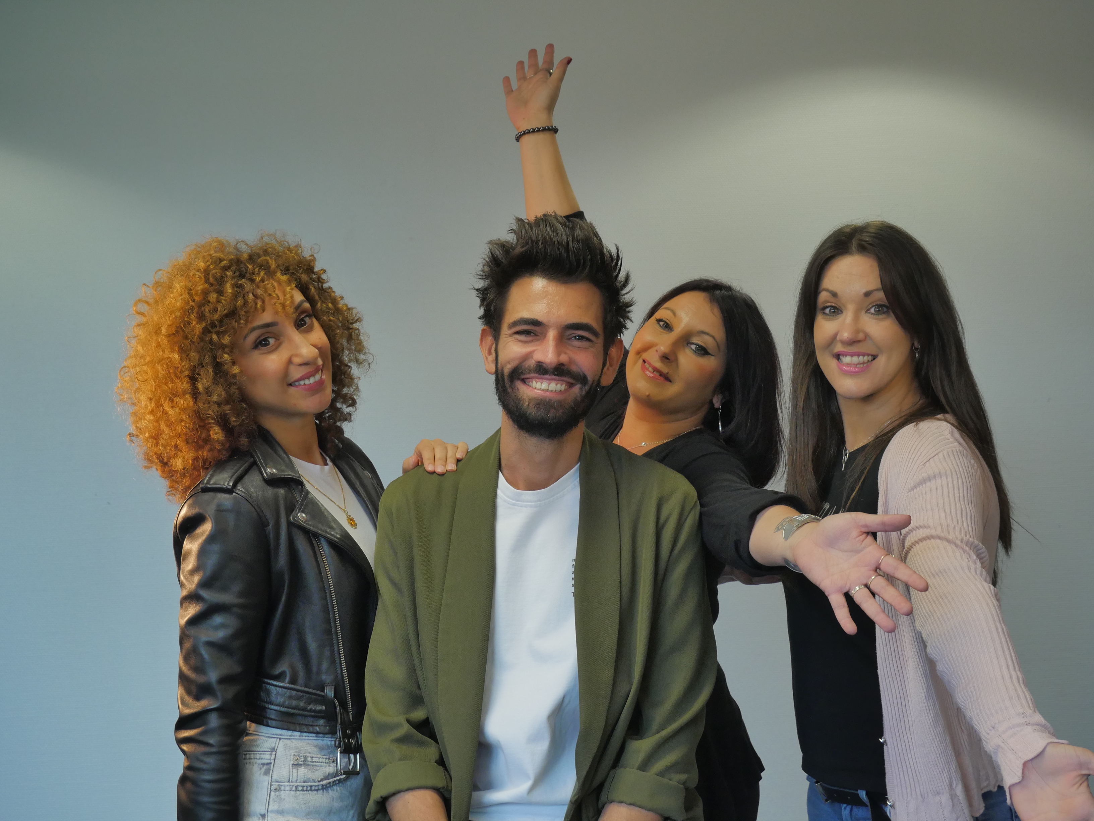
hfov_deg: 38.2
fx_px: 1580
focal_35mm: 50
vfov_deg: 29.1
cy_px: 410
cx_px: 547
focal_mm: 25
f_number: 5.6
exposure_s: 1/60
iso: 800
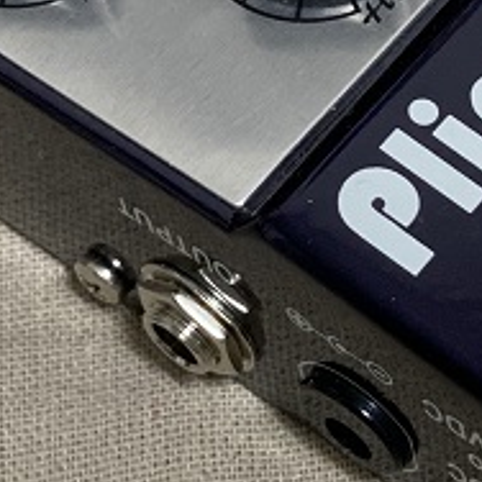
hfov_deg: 8.8
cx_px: 447
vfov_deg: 8.9
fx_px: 3103
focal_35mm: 197
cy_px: 94
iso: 160
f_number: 2
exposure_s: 1/33
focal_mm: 6
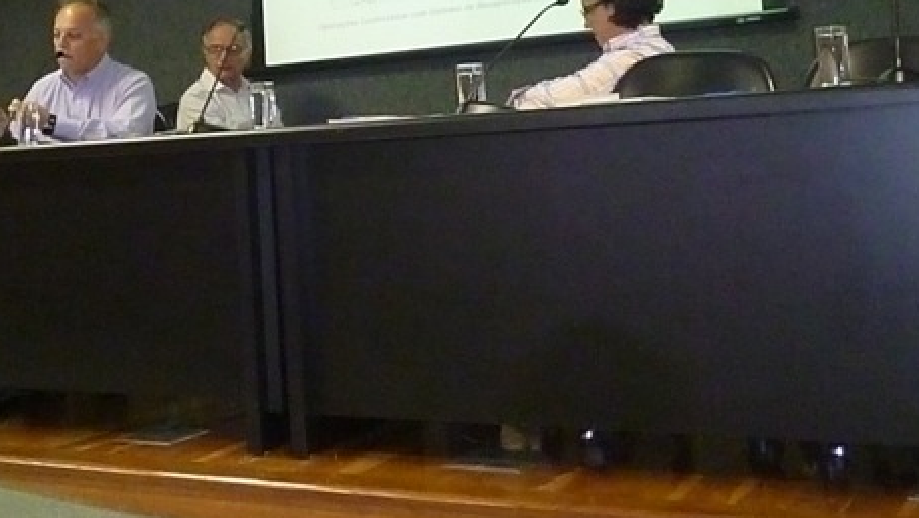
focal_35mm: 55
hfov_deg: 37.6
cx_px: 349
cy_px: 58
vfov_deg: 21.4
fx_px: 1341
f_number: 3.5
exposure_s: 1/60
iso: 2000
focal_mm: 6.4
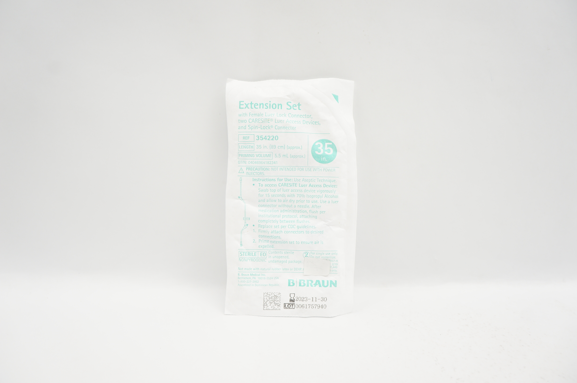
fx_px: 432
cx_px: 288
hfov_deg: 67.4
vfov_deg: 47.8
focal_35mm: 27
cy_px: 192
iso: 200
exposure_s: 1/30
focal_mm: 18
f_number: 6.3
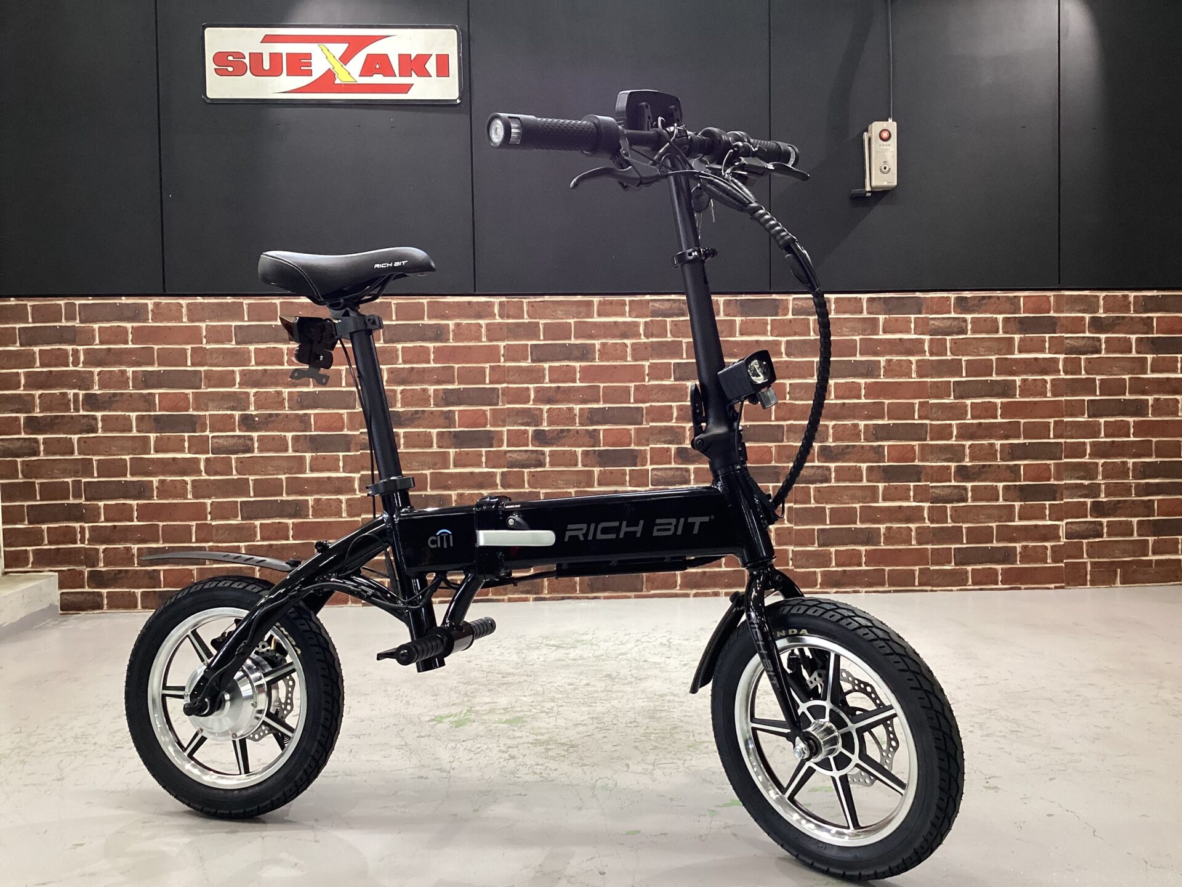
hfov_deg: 58.4
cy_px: 444
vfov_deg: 45.4
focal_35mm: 31
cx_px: 591
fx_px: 1059
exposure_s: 1/60
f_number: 2.4
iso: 160
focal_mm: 3.3
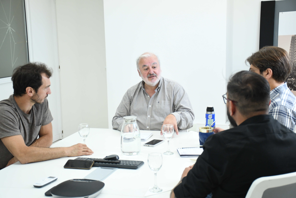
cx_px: 148
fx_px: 469
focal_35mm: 57
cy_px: 99
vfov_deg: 23.8
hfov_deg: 35.1
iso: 1600
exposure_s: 1/400
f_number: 4.2
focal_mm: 38
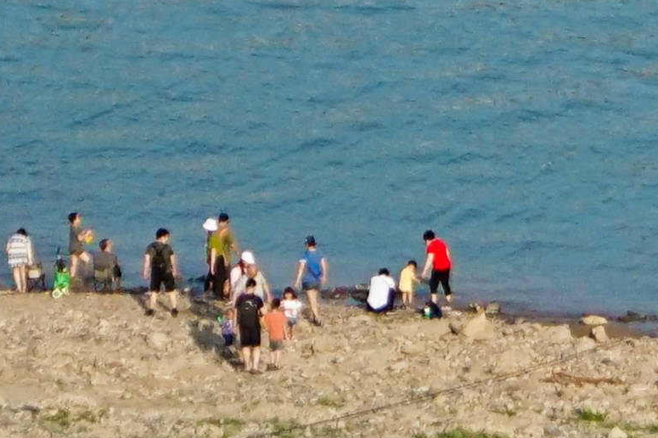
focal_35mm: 426
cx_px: 1233
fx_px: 7783
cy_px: -836
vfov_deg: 3.2
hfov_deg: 4.8
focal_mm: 55
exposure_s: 1/4000
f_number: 4
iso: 640
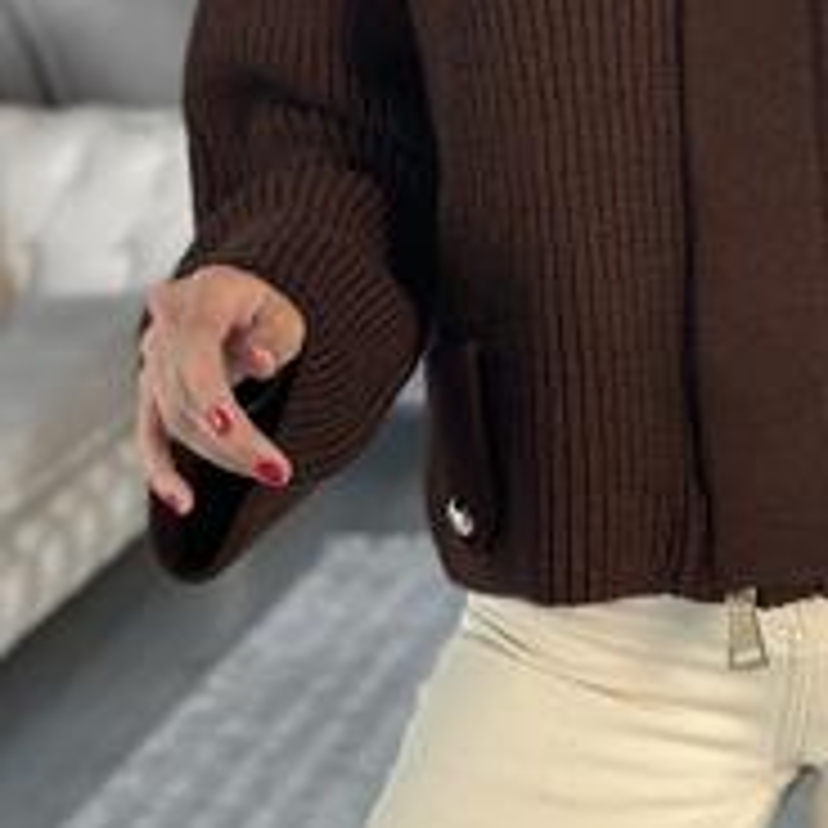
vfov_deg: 14.5
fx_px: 3166
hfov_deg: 14.7
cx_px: 819
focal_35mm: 117
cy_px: -94
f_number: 1.78
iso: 125
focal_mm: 6.86
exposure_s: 1/64
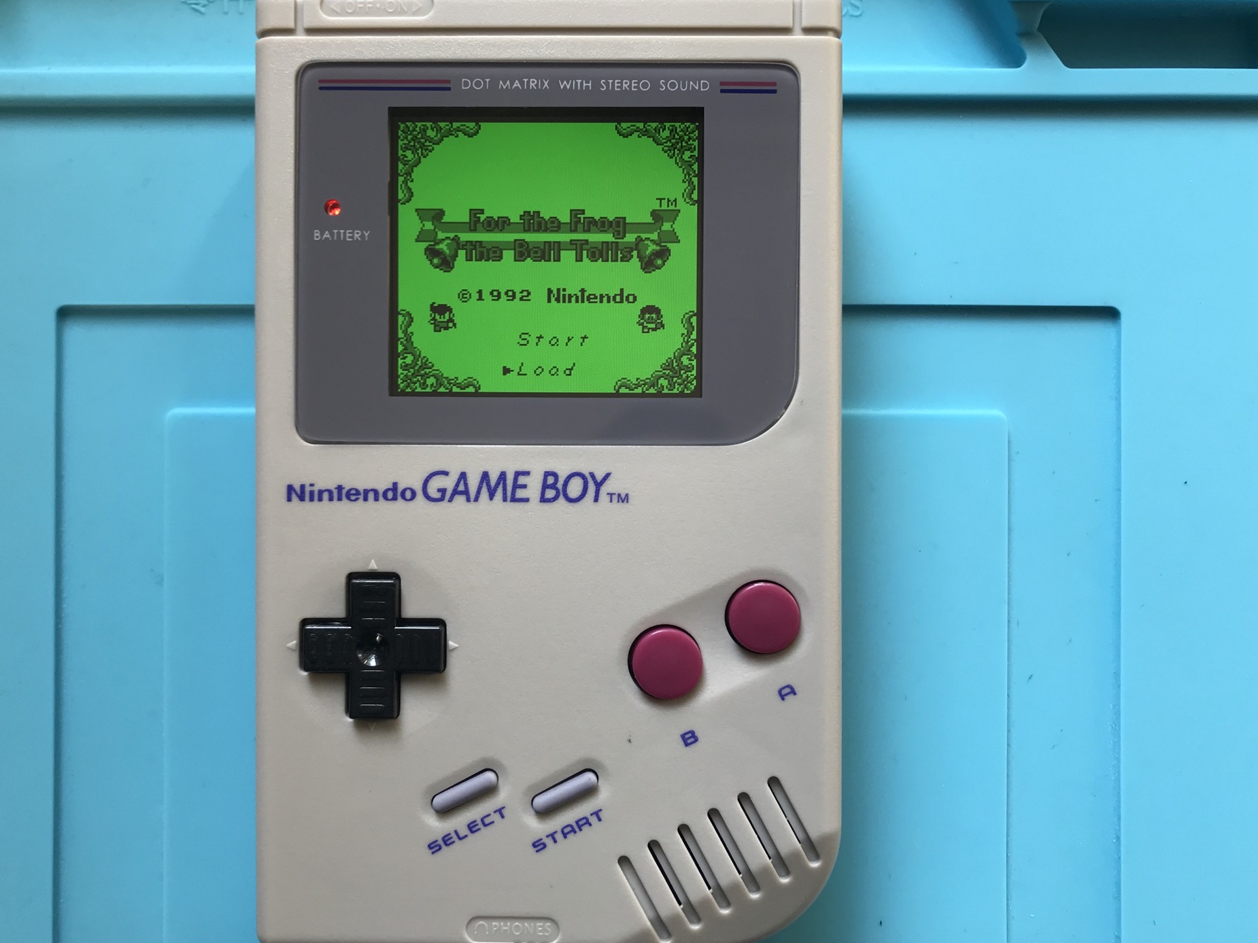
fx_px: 1126
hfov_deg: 58.3
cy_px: 481
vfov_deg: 45.4
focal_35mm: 31
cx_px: 590
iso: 32
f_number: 1.8
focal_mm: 3.99
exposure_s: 1/100
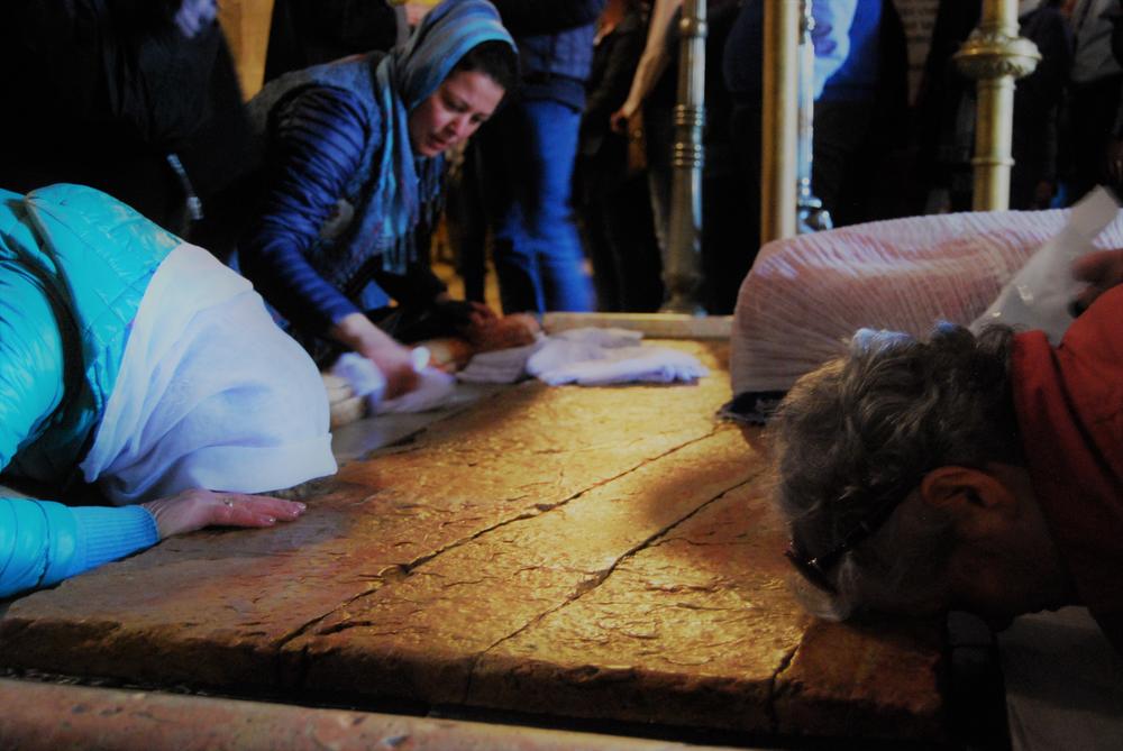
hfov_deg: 42.3
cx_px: 562
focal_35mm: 46
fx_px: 1452
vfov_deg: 29.0
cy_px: 376
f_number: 4.5
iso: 1600
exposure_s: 1/10
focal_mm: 31
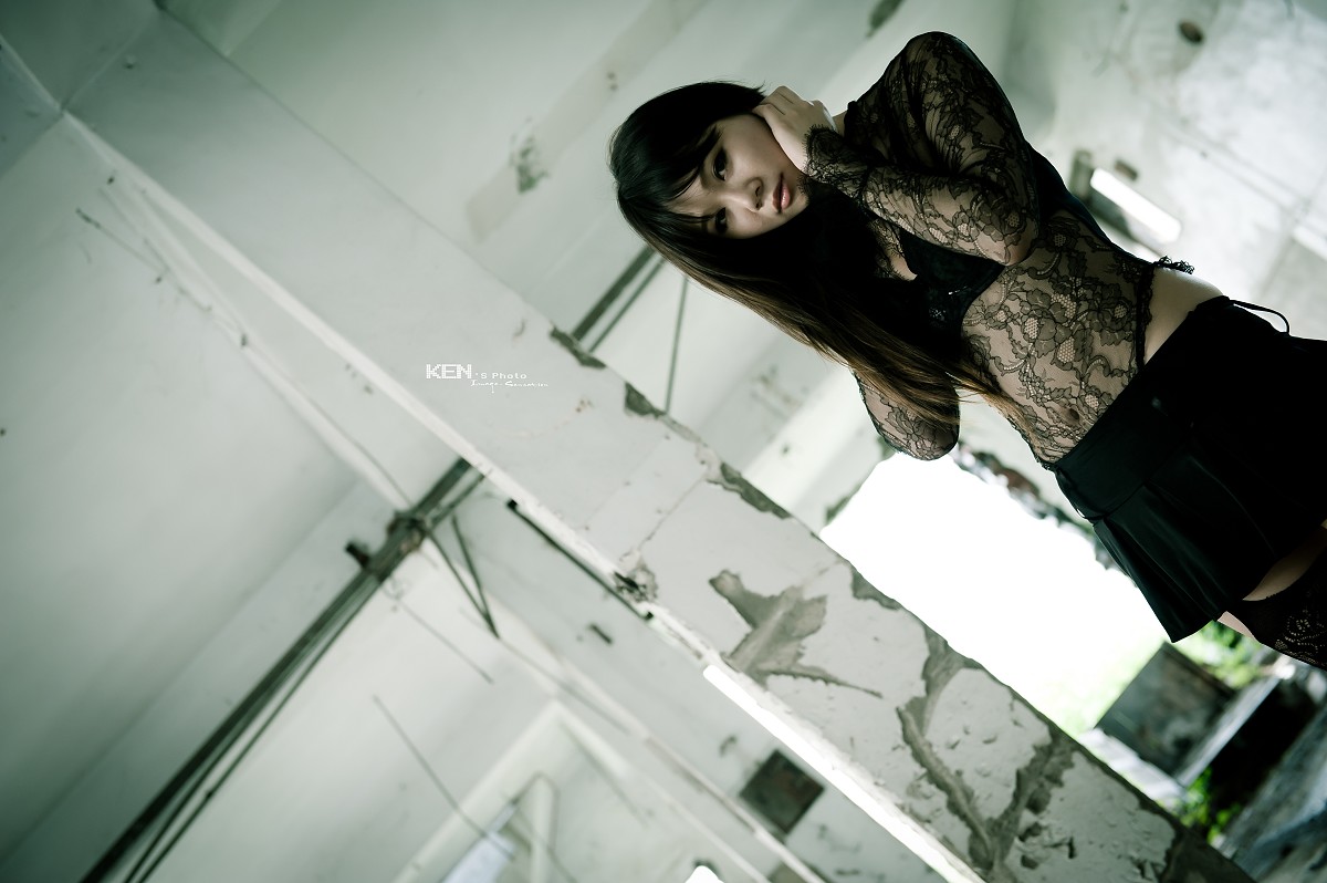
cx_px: 664
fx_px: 1915
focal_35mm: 52
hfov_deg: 38.2
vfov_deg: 25.9
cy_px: 442
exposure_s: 1/200
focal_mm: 52
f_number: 4
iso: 800
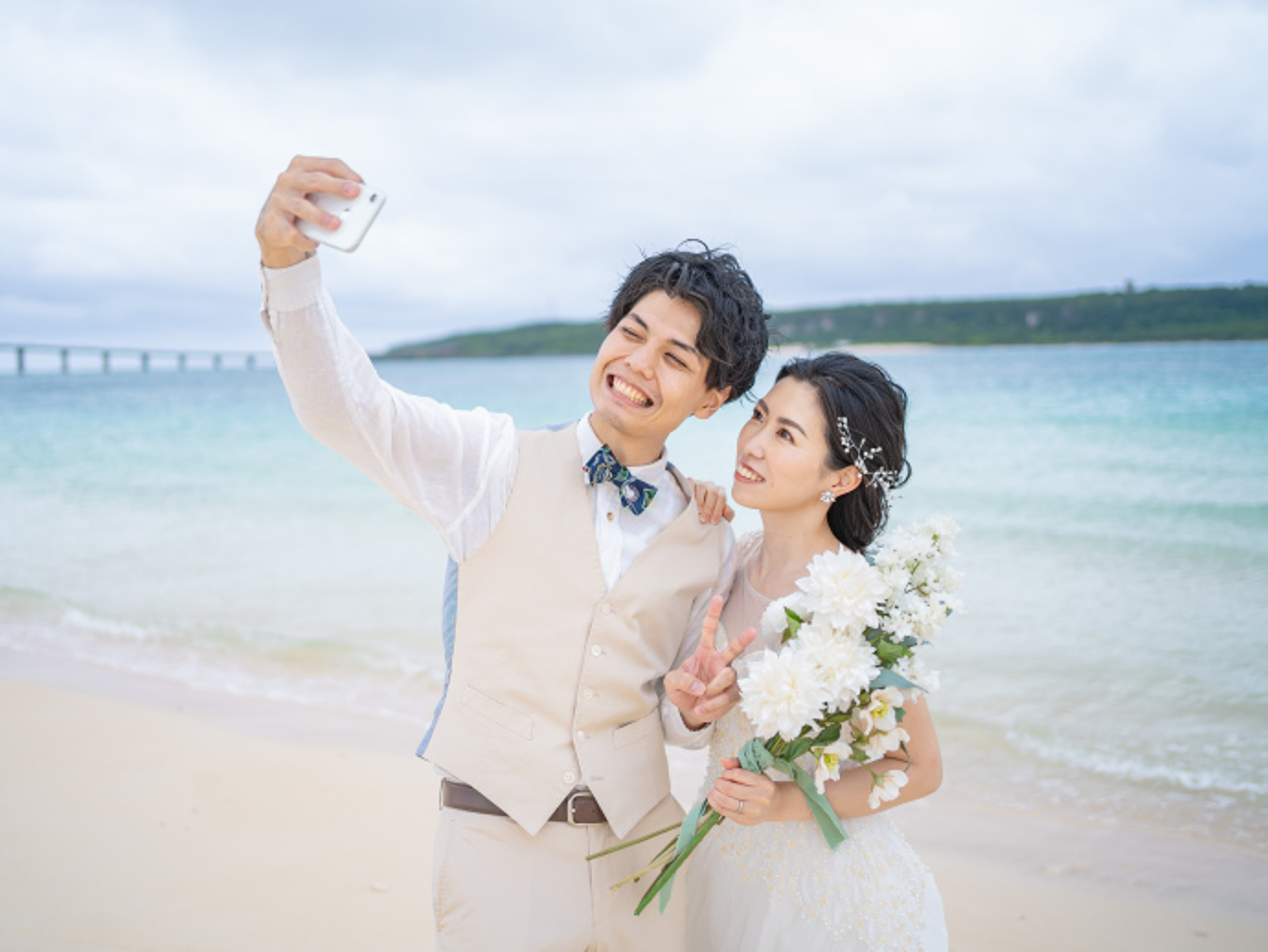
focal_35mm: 39
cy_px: 473
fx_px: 1429
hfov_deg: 47.8
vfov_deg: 36.8
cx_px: 566
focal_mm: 35
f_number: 2
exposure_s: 1/1600
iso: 100
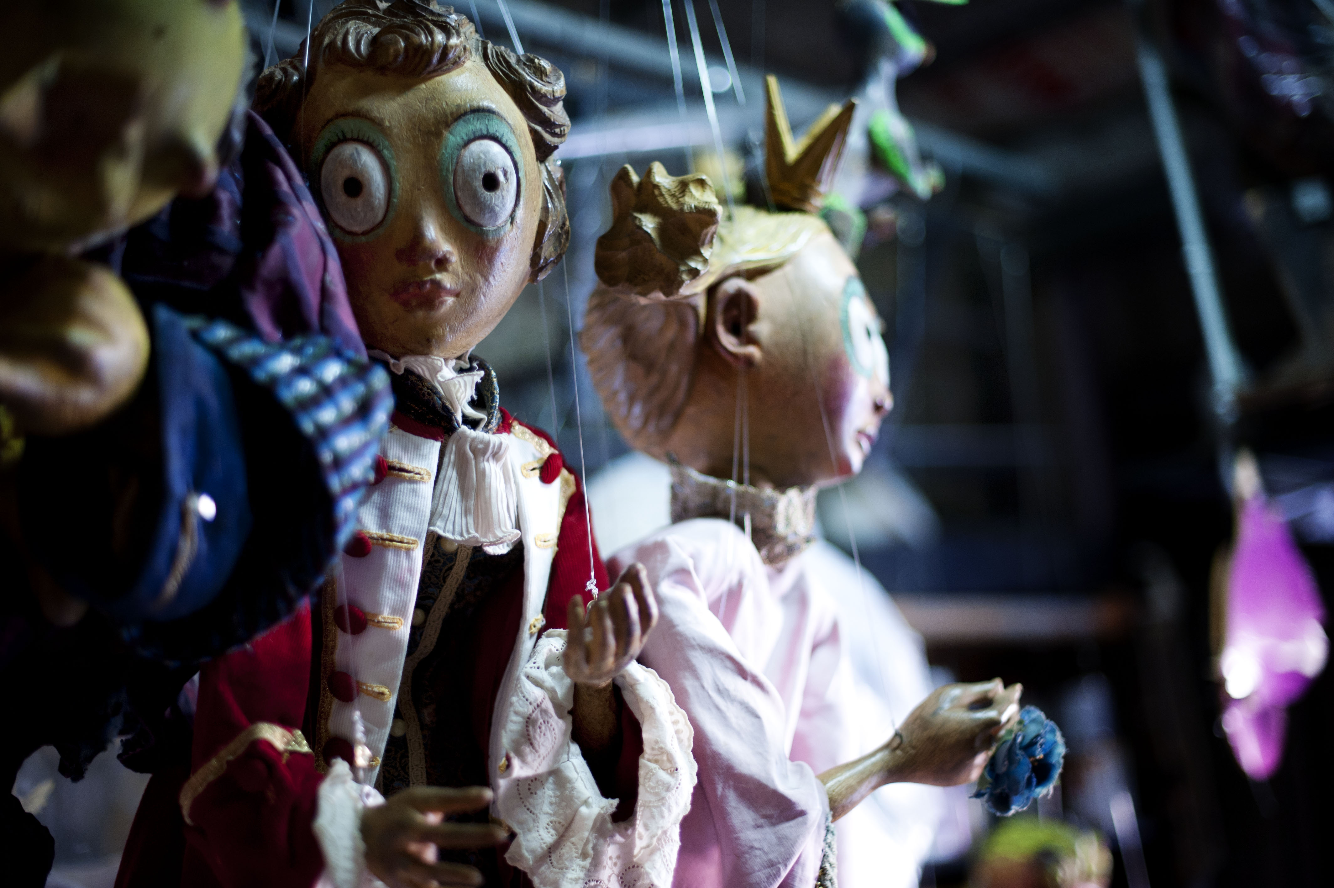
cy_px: 444
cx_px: 667
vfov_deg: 27.0
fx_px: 1852
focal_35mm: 50
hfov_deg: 39.6
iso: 1000
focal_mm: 50
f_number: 1.4
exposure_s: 1/60
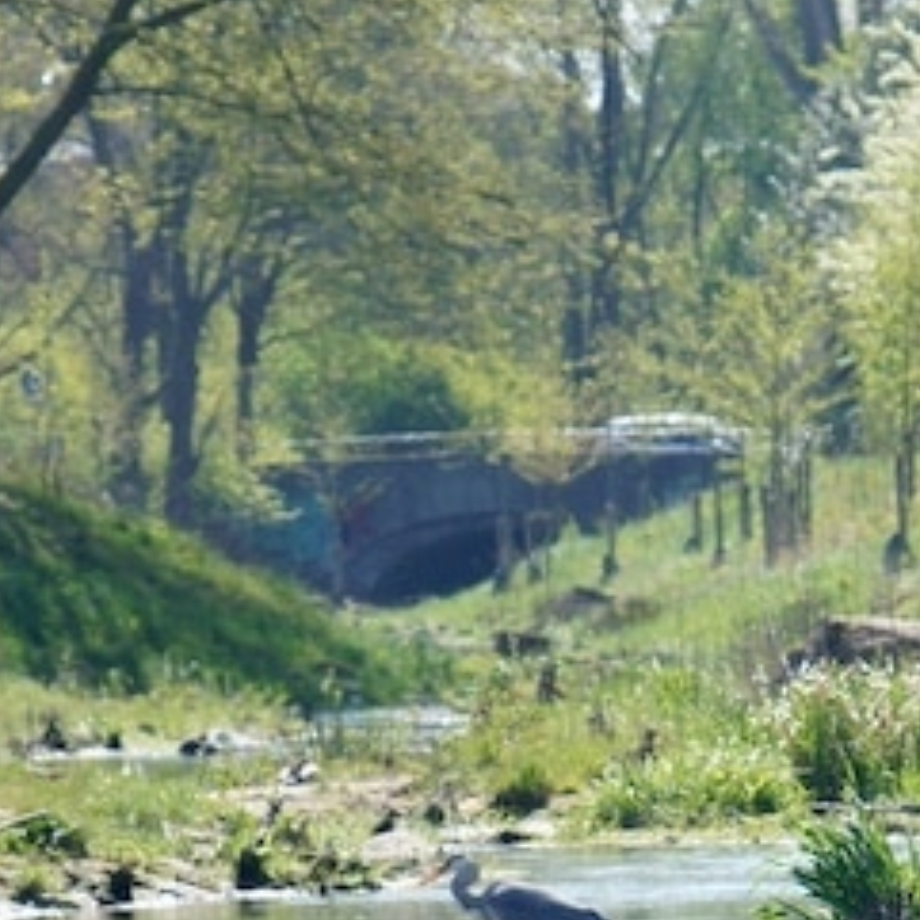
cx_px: 805
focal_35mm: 730
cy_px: 741
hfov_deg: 2.4
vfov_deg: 2.4
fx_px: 21944
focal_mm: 135
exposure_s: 1/250
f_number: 9
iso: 200
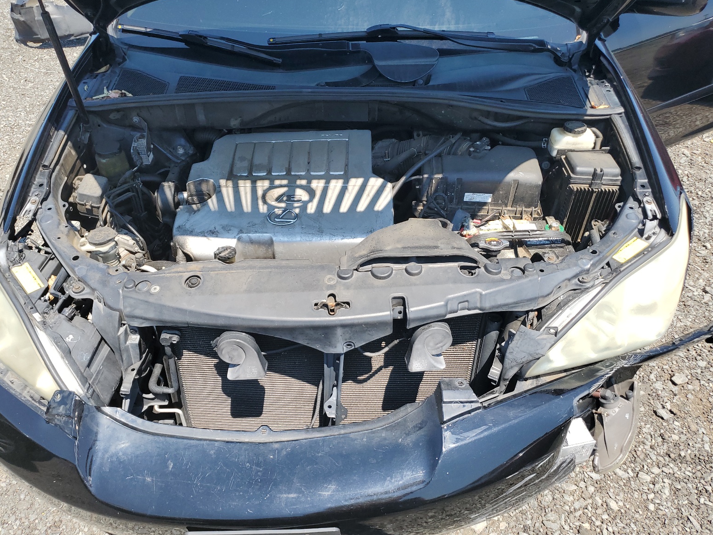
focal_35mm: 27
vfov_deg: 51.4
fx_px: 556
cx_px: 346
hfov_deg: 65.3
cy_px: 266
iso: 50
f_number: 1.5
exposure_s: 1/1250
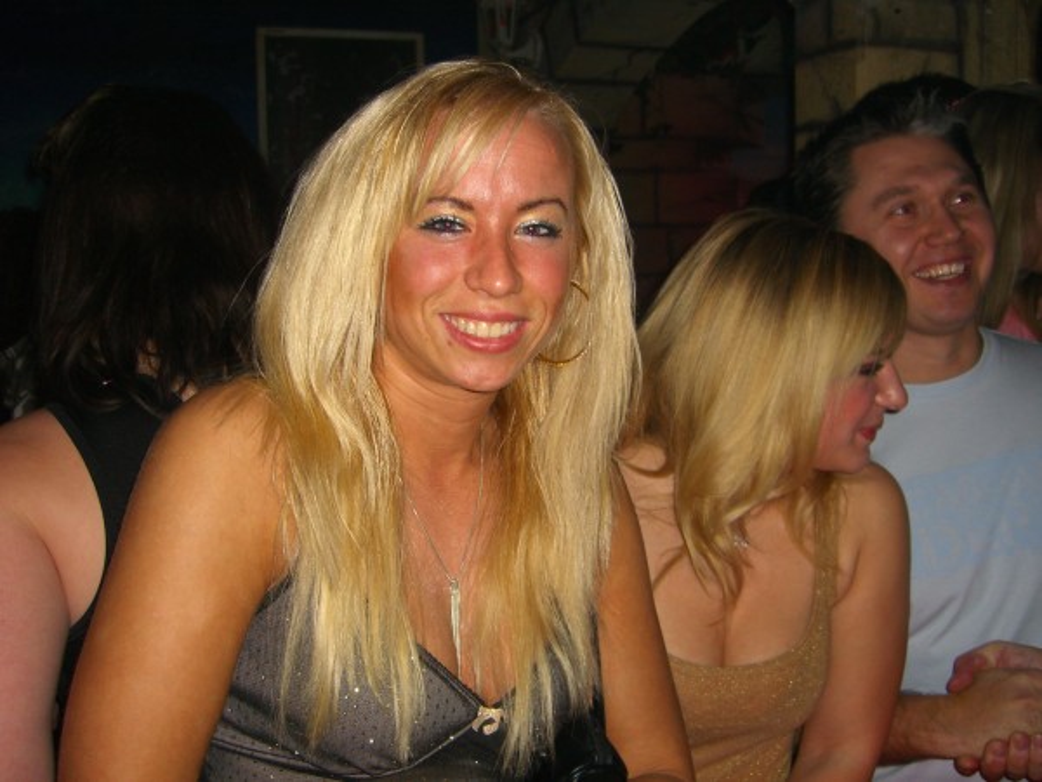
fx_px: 1144
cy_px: 391
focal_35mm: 38
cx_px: 521
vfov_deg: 37.7
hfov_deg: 49.0
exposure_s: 1/60
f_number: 2.8
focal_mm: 7.9
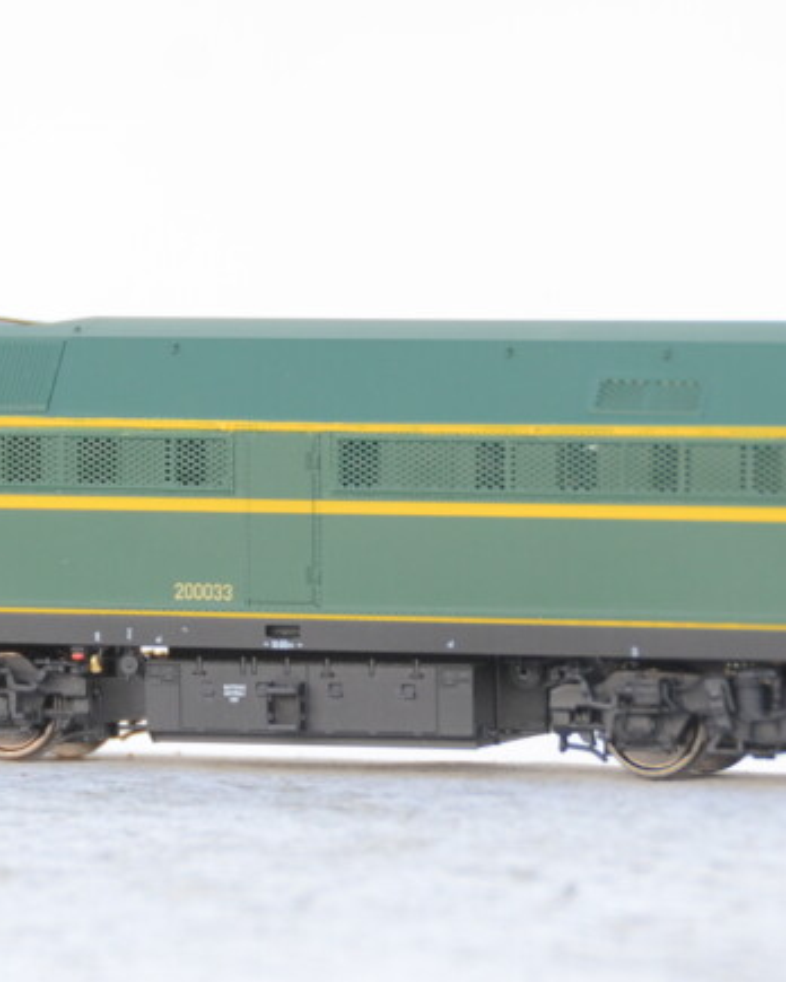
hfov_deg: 4.9
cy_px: 510
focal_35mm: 314
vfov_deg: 6.2
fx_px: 9134
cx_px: 361
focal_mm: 95
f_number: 5.3
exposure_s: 1/250
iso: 500
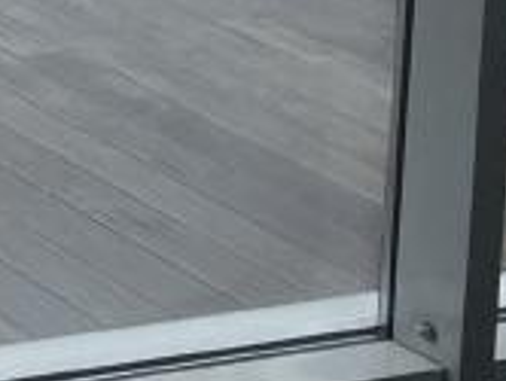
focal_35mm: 200
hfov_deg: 8.2
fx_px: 2928
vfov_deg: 6.9
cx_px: -1058
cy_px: -594
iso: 32
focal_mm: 4.2
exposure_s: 1/1825
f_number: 1.6
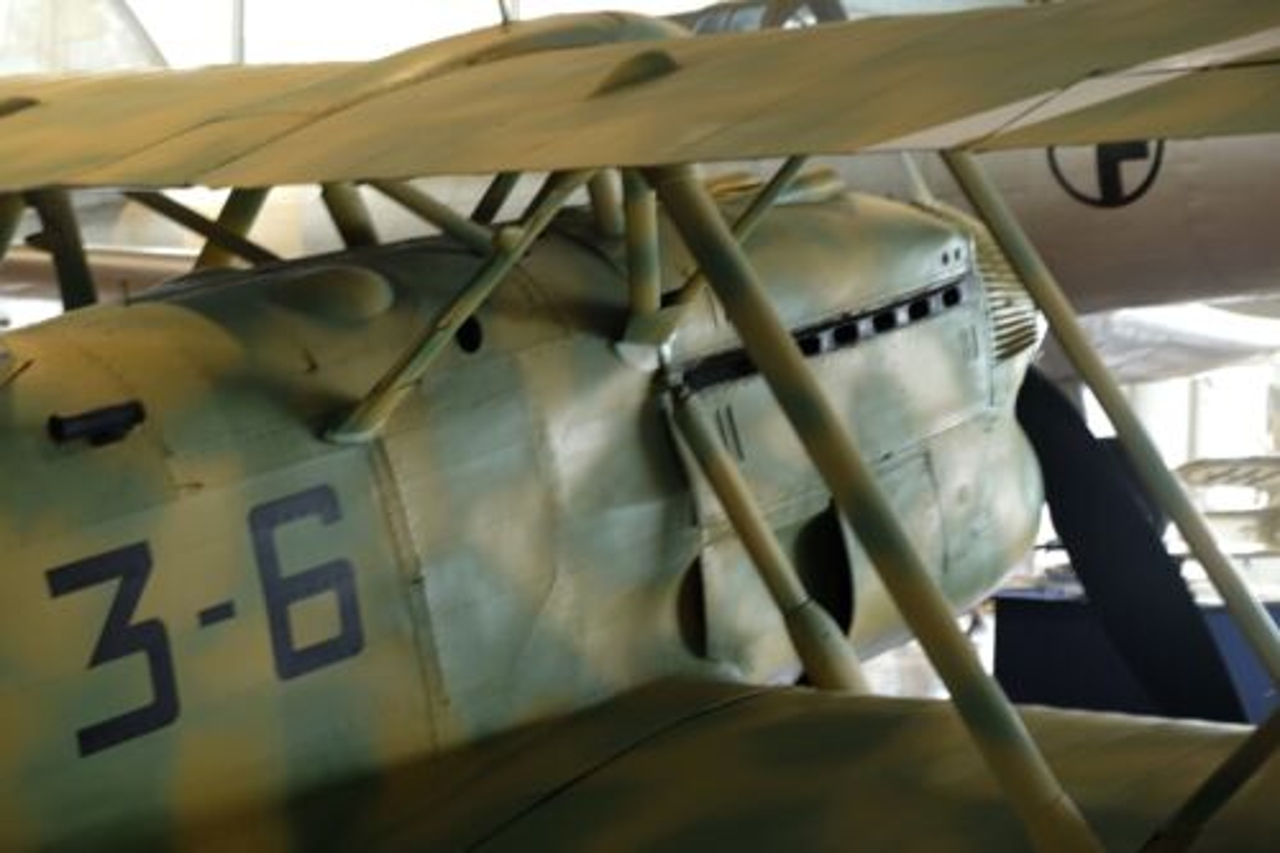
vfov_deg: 16.4
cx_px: 640
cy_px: 426
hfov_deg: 24.5
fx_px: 2950
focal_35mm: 83
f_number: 4
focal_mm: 55
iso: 100
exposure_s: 1/4
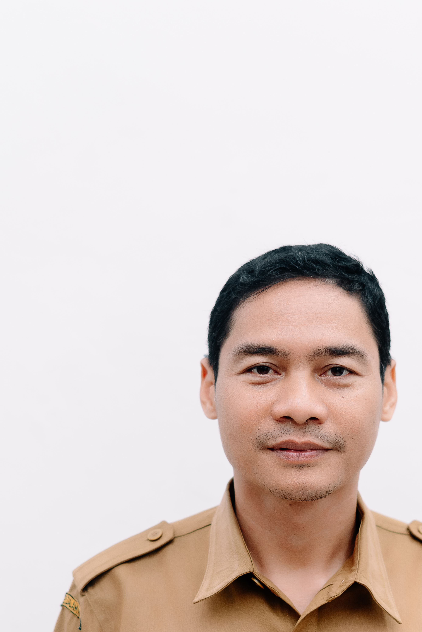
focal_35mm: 72
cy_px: 430
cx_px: 287
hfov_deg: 18.9
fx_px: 1266
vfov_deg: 27.9
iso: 400
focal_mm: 50
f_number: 2.2
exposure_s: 1/160
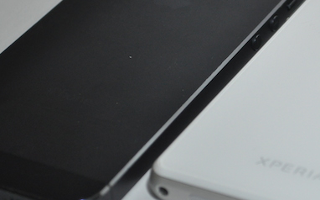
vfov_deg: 7.4
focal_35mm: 176
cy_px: 61
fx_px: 1534
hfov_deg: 11.9
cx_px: 261
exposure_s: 1/60
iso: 800
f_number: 5.6
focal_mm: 55
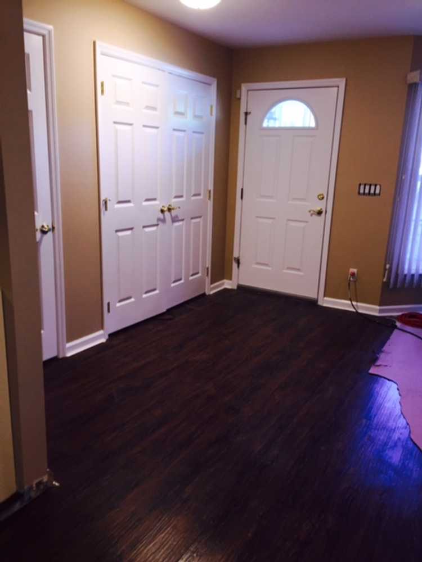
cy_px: 281
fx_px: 471
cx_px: 211
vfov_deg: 61.7
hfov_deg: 48.2
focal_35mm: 29
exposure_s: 1/30
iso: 40
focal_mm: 4.15
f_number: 2.2
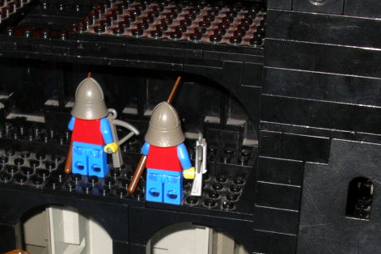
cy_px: 240
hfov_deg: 23.4
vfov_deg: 15.7
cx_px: 104
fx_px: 910
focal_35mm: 86
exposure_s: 1/60
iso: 50
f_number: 4.1
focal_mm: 5.8
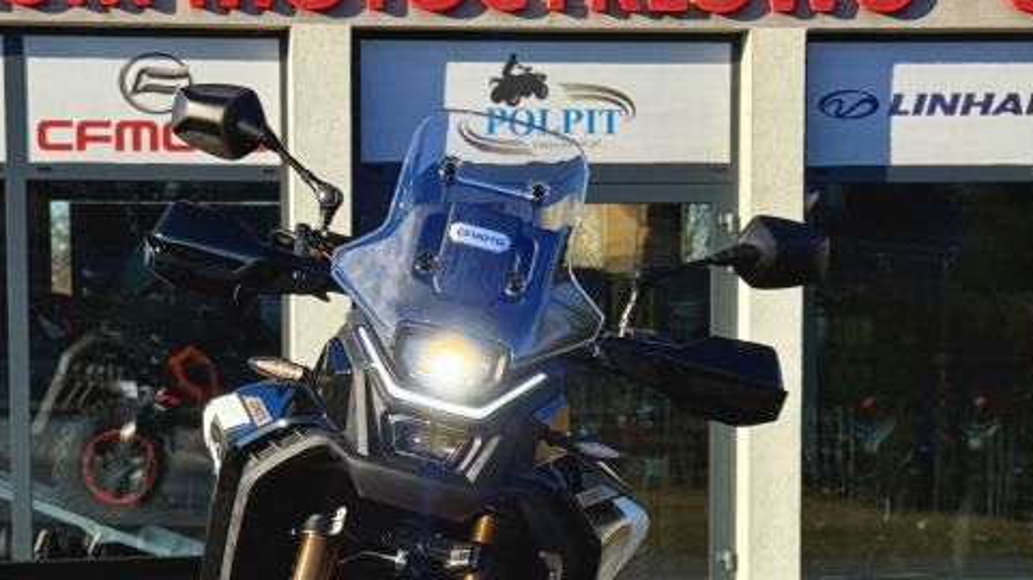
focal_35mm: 87
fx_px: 2382
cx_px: 361
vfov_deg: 13.6
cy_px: 640
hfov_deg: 24.4
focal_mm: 6.76
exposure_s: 1/2342
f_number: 1.78
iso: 64
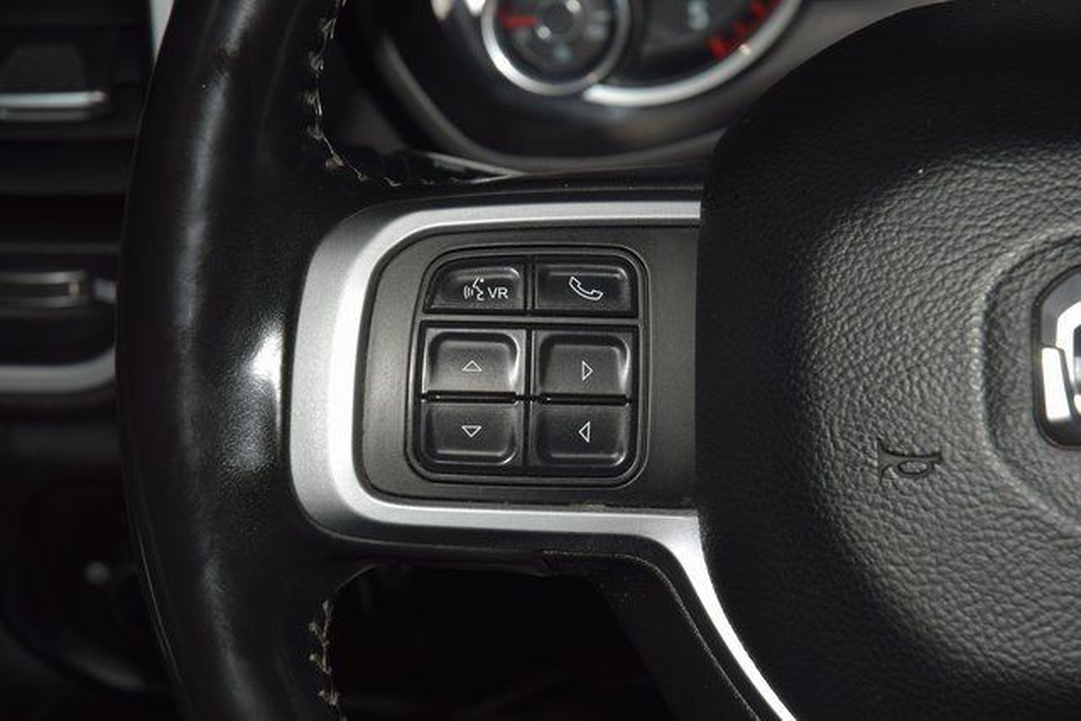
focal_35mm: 105
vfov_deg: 13.0
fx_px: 3153
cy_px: 360
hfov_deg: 19.5
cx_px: 540
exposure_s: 1/125
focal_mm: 70
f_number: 8
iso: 100
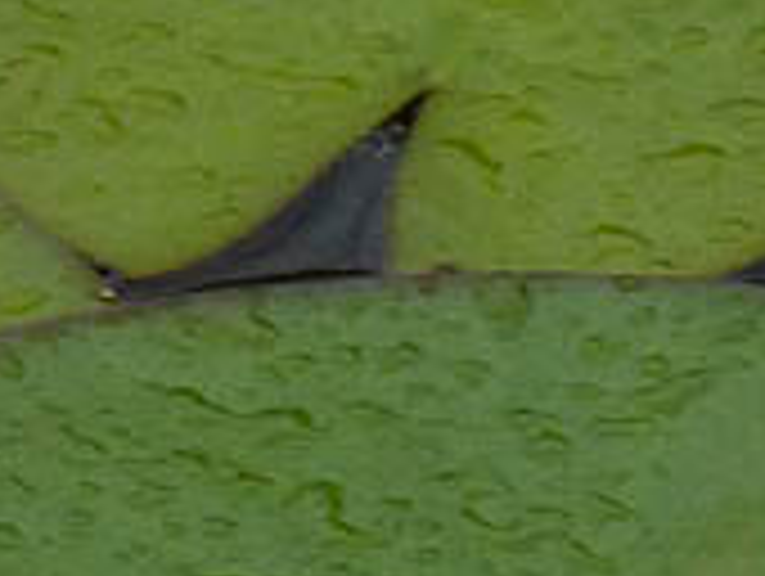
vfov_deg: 0.9
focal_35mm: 1709
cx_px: 778
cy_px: 846
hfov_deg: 1.2
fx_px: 37822
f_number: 5.6
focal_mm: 45.4
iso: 200
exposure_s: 1/500
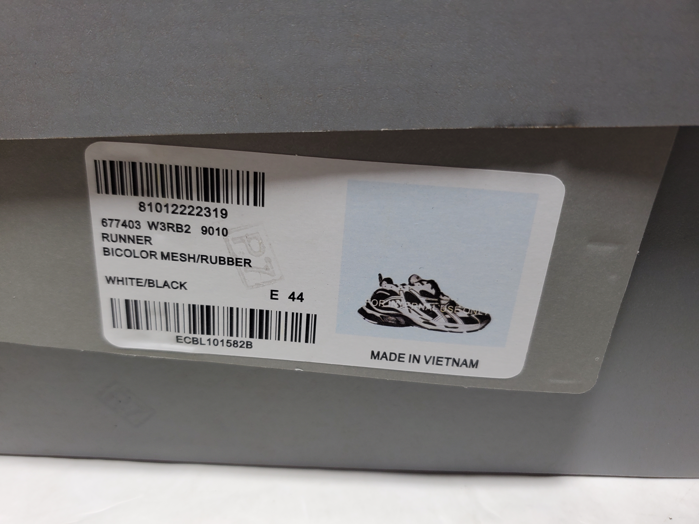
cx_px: 350
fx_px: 525
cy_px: 262
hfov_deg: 67.3
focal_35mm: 26
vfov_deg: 53.1
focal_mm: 4.3
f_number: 1.5
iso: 50
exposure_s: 1/288
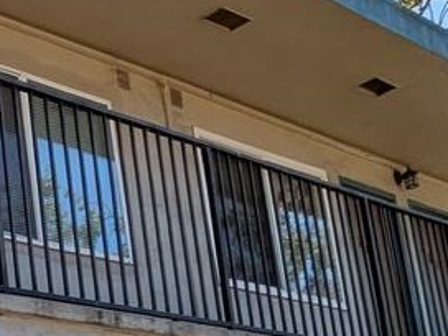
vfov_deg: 18.7
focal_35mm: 74
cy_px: 422
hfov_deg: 20.3
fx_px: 958
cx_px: -315
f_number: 2.2
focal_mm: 1.83
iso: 49
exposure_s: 1/1337
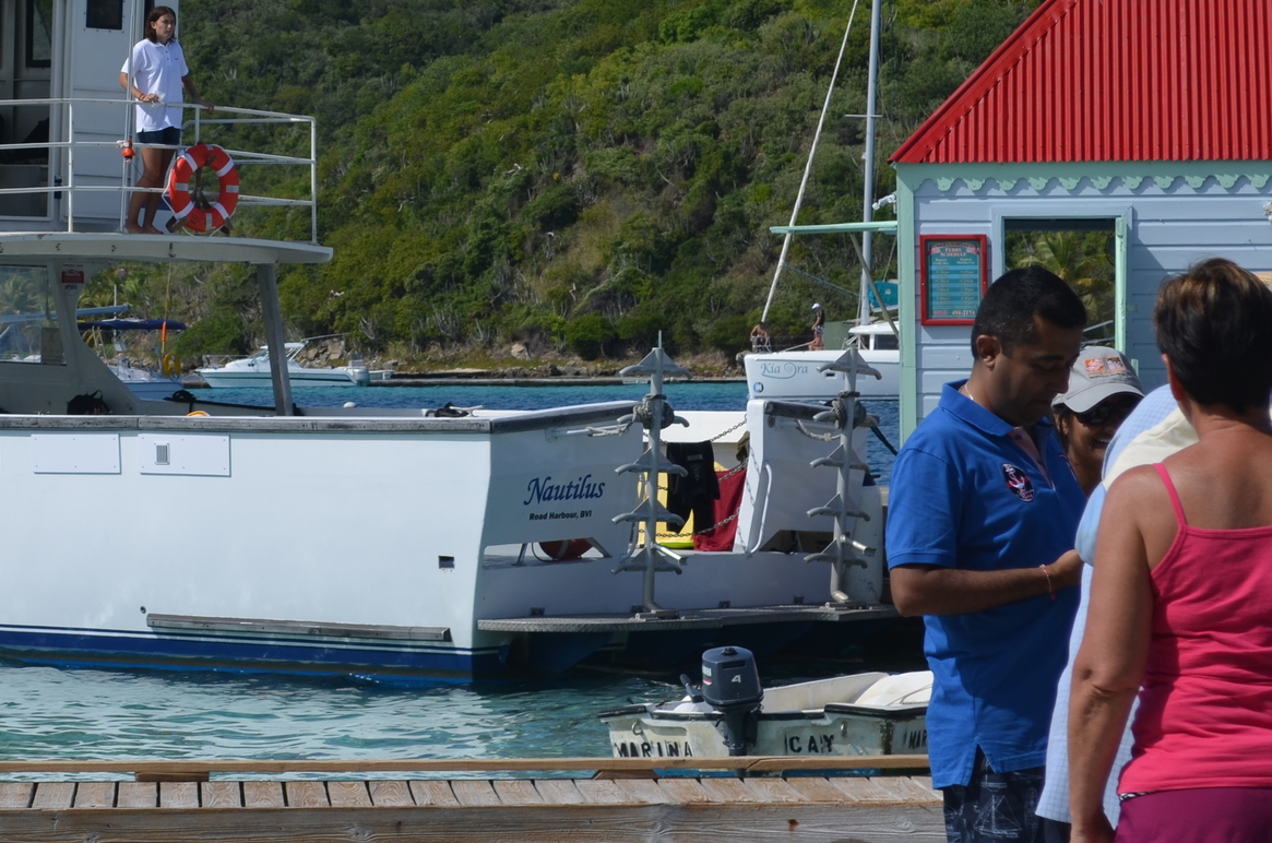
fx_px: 6245
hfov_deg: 11.5
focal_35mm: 177
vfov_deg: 7.7
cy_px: 67
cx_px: -61
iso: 100
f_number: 8
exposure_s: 1/400
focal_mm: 55
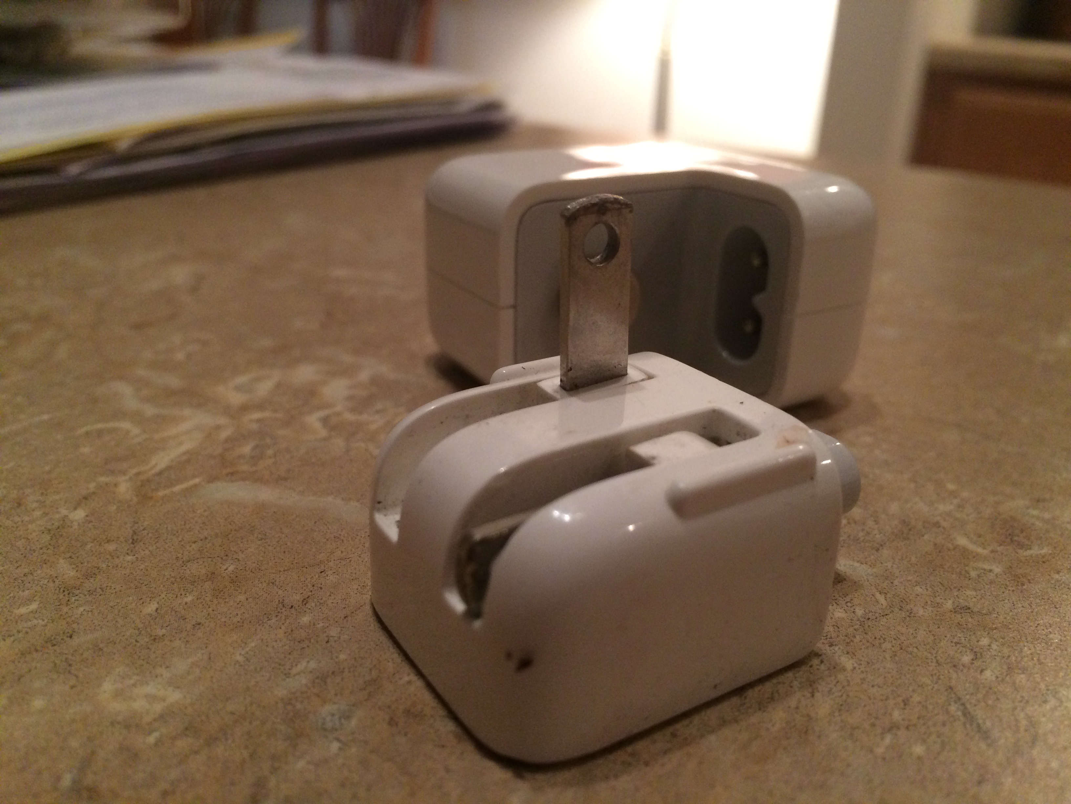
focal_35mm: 29
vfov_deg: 48.2
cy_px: 402
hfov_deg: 61.7
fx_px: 897
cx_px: 536
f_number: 2.2
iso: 250
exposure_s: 1/30
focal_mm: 4.15
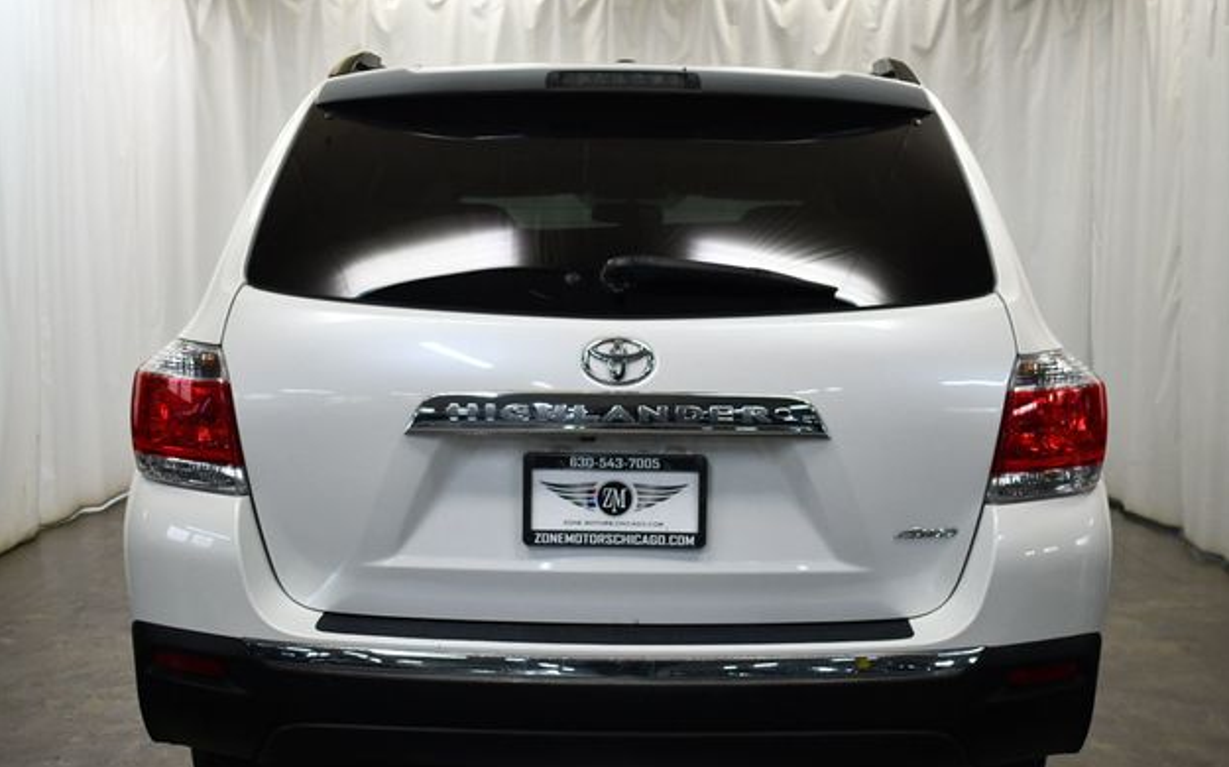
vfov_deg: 28.0
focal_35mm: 46
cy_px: 415
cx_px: 623
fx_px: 1540
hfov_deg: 43.5
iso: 800
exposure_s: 1/160
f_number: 3.8
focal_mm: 22
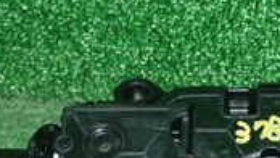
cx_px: 282
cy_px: 200
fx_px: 1003
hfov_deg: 15.6
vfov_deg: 8.9
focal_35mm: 135
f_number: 7.1
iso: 800
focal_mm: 6.37
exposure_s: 1/40
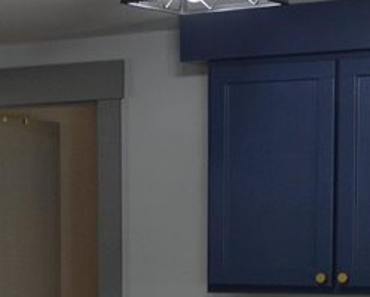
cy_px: 375
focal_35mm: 130
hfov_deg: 14.4
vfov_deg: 11.6
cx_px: -46
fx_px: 1426
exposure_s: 1/80
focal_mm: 18
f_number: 4.5
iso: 400
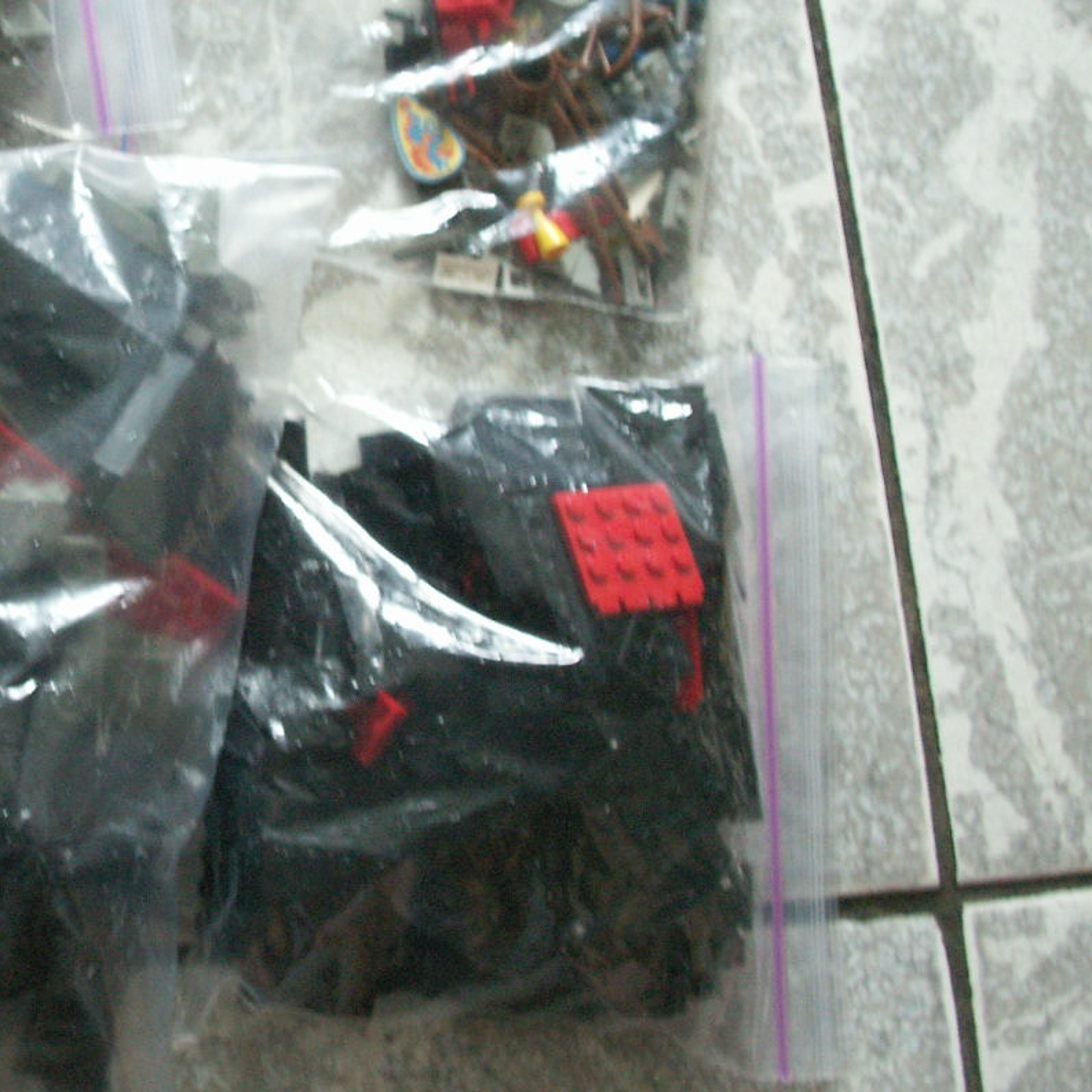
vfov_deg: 25.9
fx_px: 2356
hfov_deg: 25.0
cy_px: 353
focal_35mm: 66
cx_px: 21
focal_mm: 7.7
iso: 160
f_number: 3.5
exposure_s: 1/4
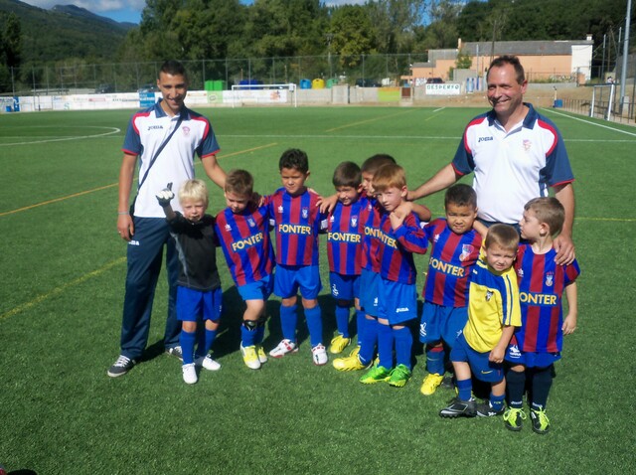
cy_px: 238
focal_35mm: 38
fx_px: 697
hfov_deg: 49.0
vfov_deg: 37.6
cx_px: 318
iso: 100
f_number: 5.6
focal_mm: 6.3
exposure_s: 1/500
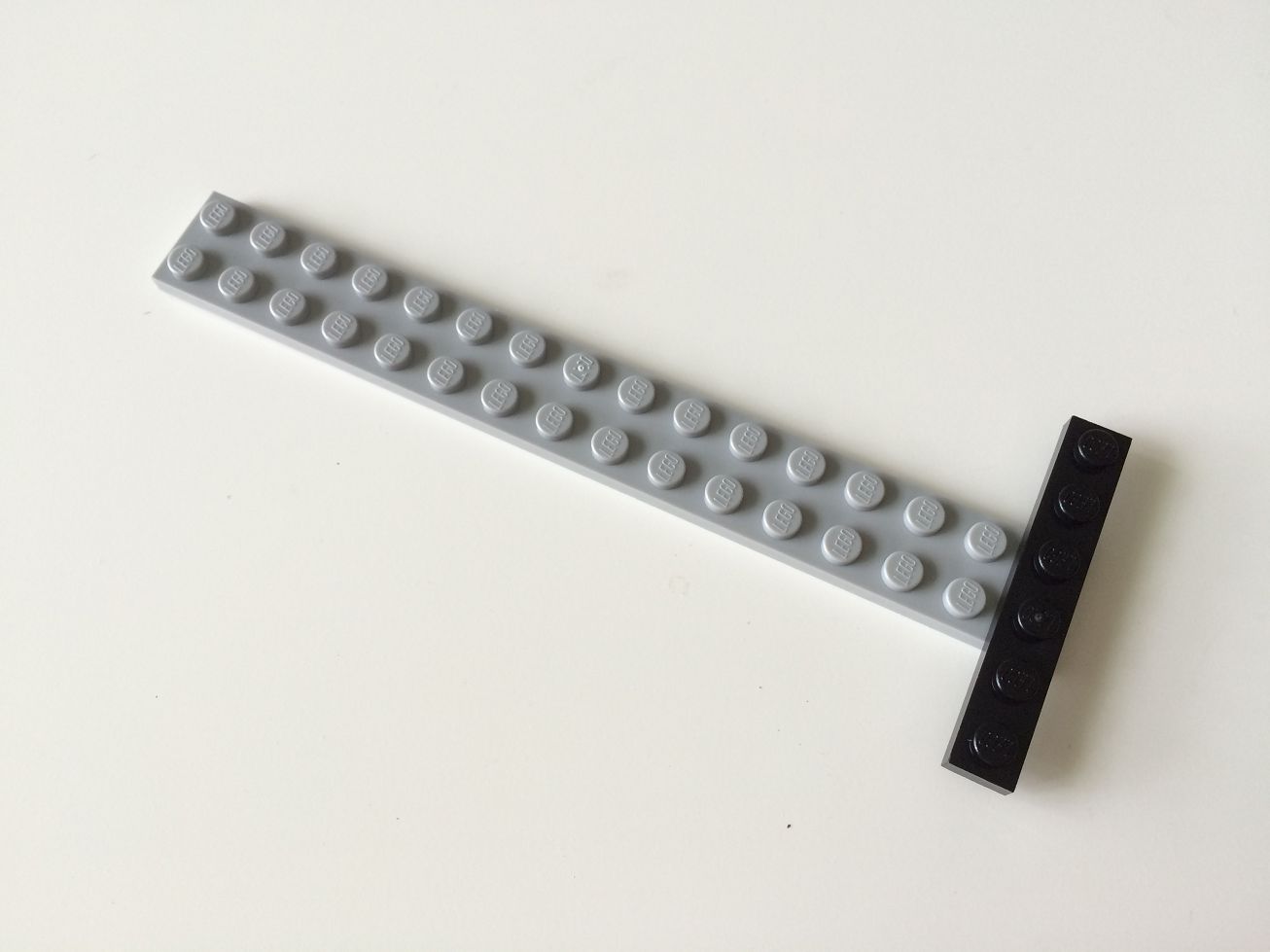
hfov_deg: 61.7
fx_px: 1064
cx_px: 635
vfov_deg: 48.2
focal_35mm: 29
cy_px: 476
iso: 80
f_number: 2.2
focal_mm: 4.15
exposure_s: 1/30
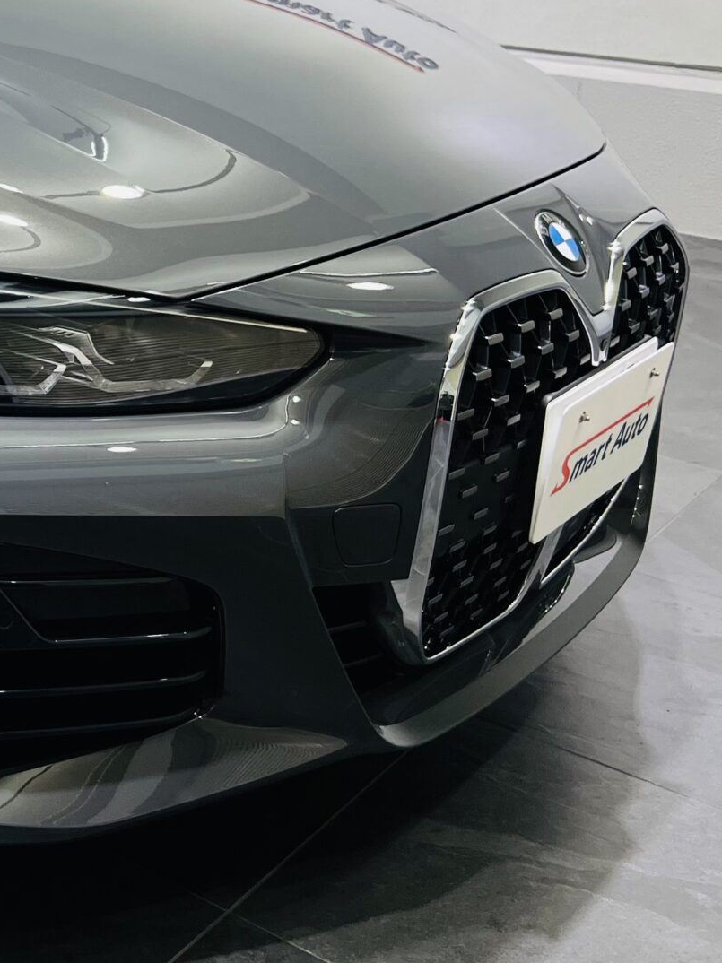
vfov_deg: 30.7
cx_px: -268
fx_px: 1725
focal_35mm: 62
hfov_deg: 21.0
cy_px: 253
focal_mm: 5.7
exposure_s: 1/100
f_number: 1.5
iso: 80
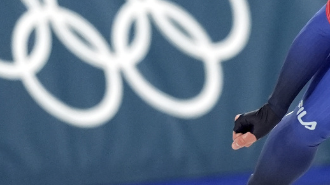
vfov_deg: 1.1
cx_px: 313
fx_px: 9902
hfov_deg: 1.9
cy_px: 110
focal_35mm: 1132
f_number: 2.8
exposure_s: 1/2500
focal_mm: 400
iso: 2000
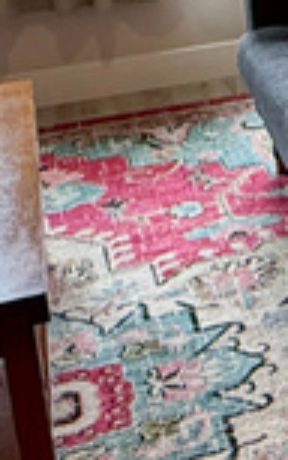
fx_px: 1240
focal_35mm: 99
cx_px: 588
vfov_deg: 20.1
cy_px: -42
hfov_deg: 11.8
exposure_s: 1/120
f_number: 2.2
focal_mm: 2.22
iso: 320
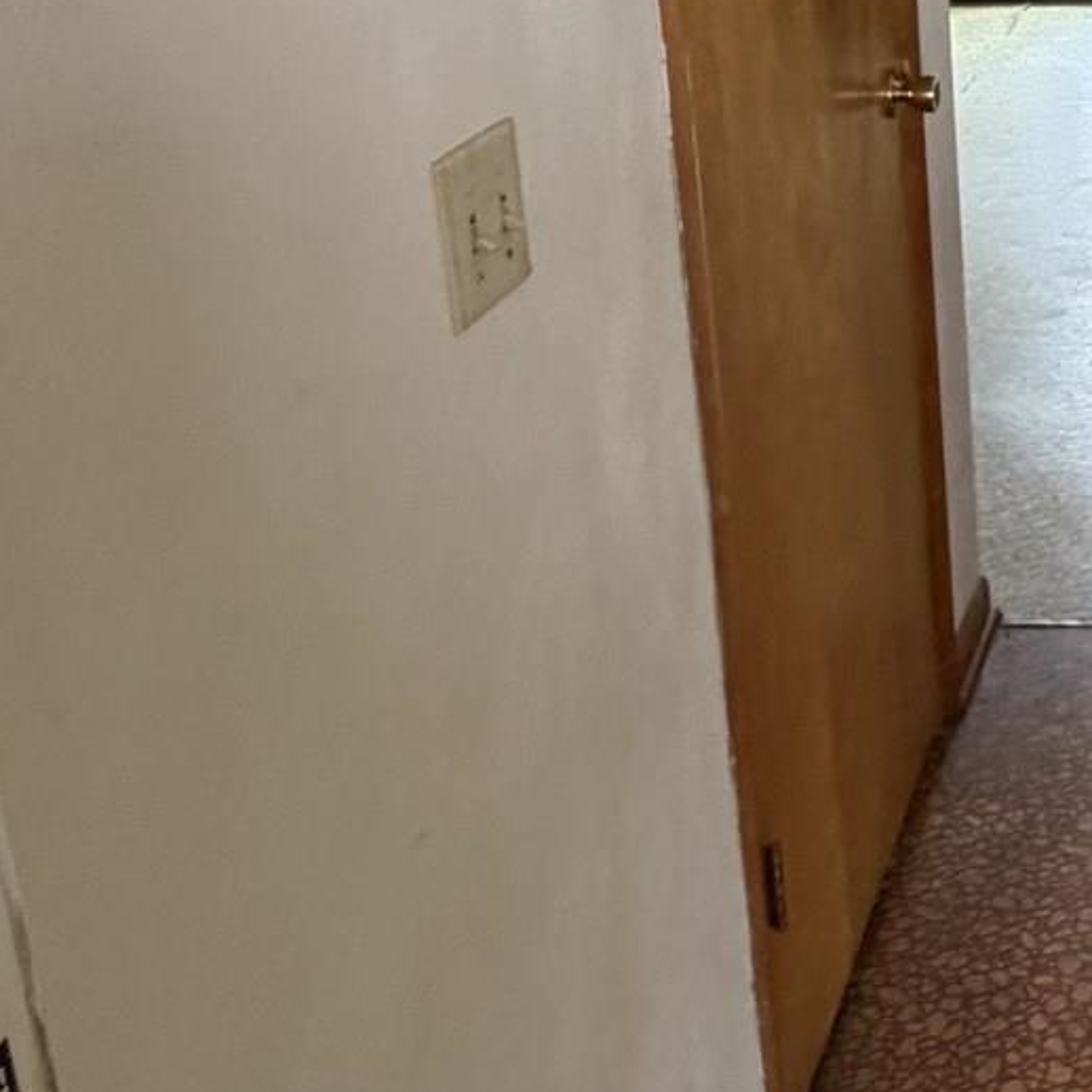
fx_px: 1963
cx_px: 1229
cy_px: 141
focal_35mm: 55
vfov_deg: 30.0
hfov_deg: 28.1
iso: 320
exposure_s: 1/72
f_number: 2.2
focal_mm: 2.22
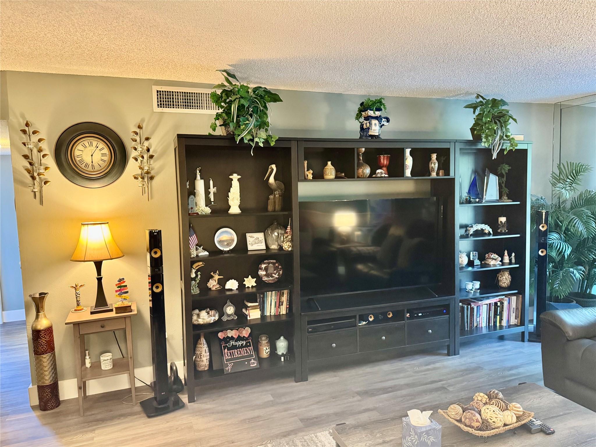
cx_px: 298
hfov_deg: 71.6
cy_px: 224
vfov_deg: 56.8
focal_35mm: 24
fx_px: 413
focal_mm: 6.76
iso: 640
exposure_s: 1/60
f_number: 1.78
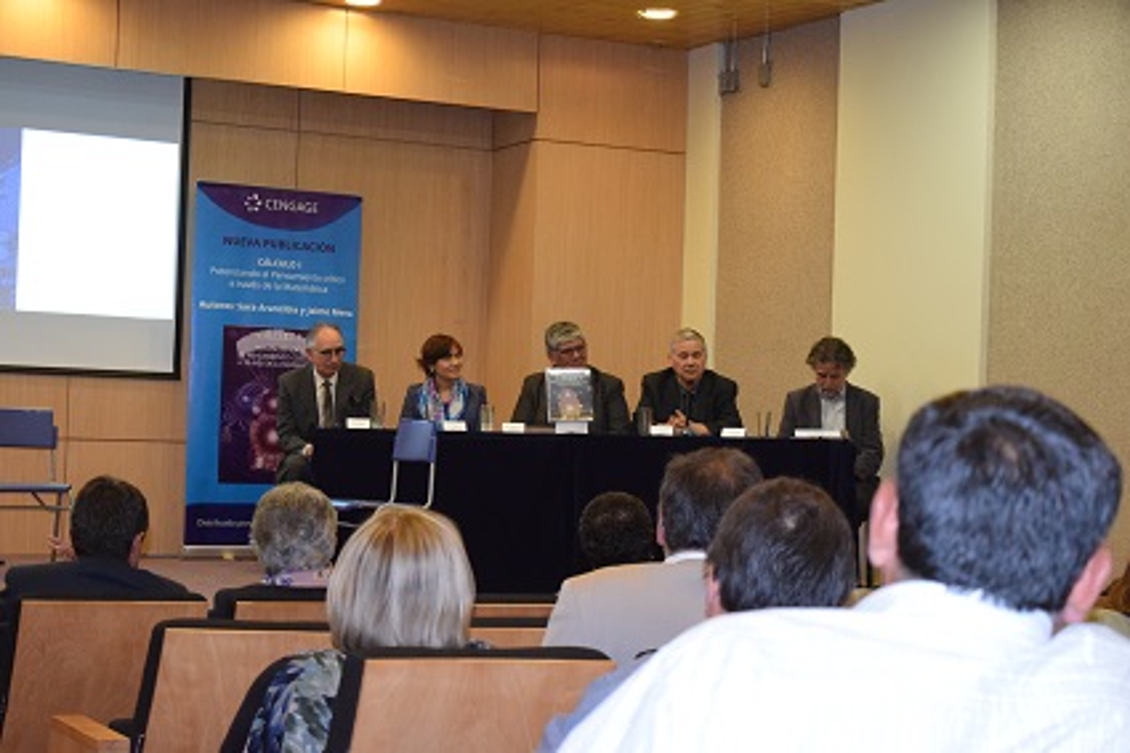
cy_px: 376
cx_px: 565
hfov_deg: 28.1
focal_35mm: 72
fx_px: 2259
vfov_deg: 18.9
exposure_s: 1/60
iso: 2800
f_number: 5.3
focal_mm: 48
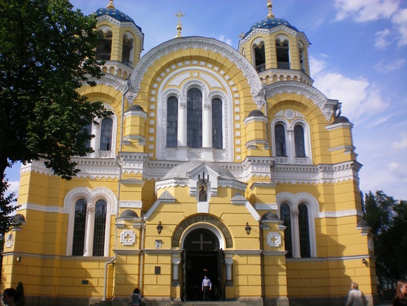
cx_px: 204
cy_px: 153
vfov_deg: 37.7
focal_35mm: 38
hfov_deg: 49.0
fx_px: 447
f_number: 4.6
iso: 64
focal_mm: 6.3
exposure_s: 1/400
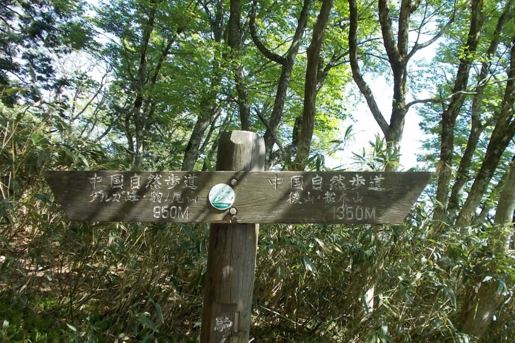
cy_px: 198
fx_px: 400
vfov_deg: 46.2
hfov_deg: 65.5
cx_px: 260
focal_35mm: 28
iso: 80
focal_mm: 4.6
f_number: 3.2
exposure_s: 1/125
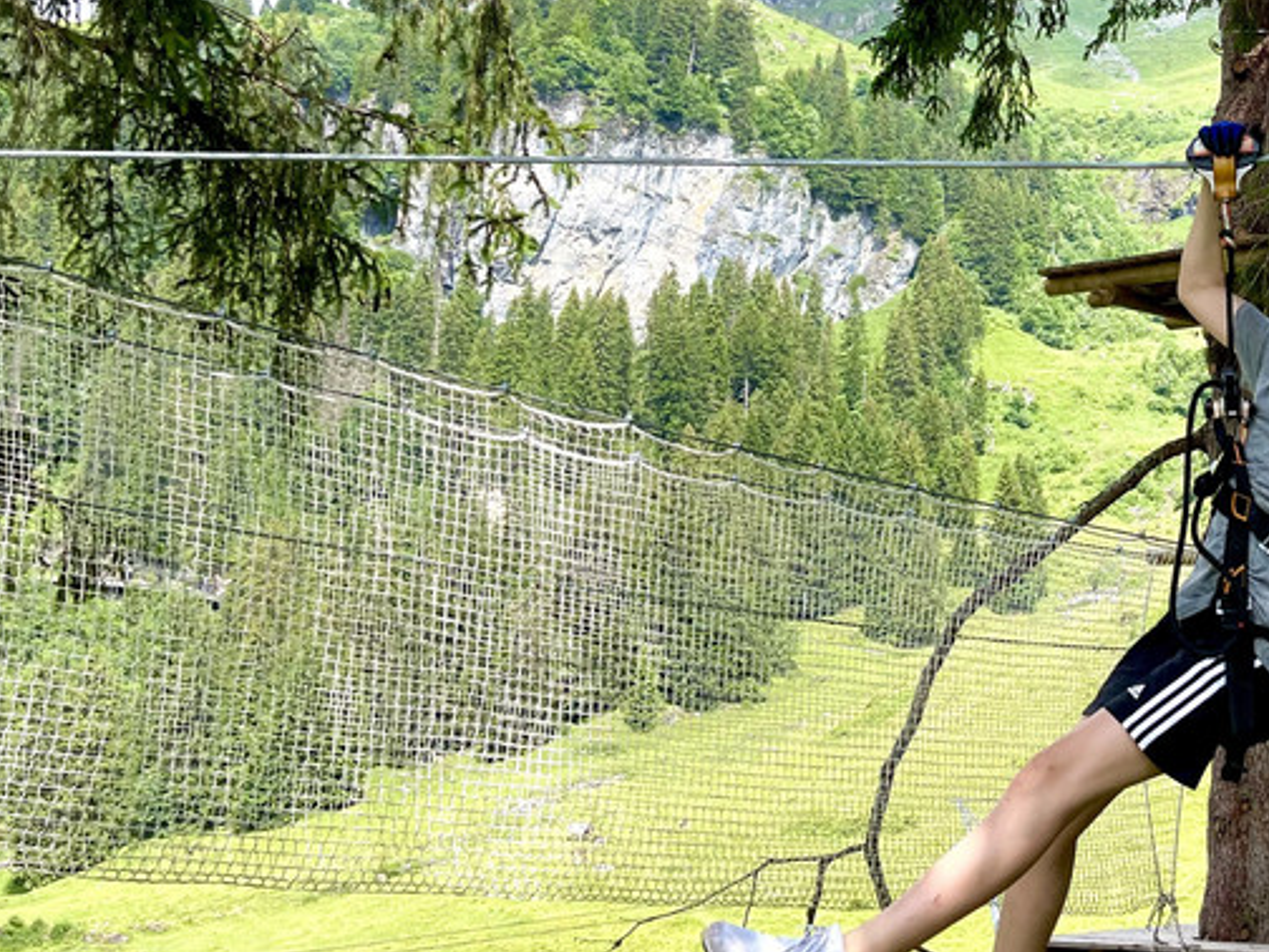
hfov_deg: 32.6
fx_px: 2016
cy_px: 229
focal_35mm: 55
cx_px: 1210
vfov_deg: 26.2
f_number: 1.6
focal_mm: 5.1
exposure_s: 1/750
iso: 32
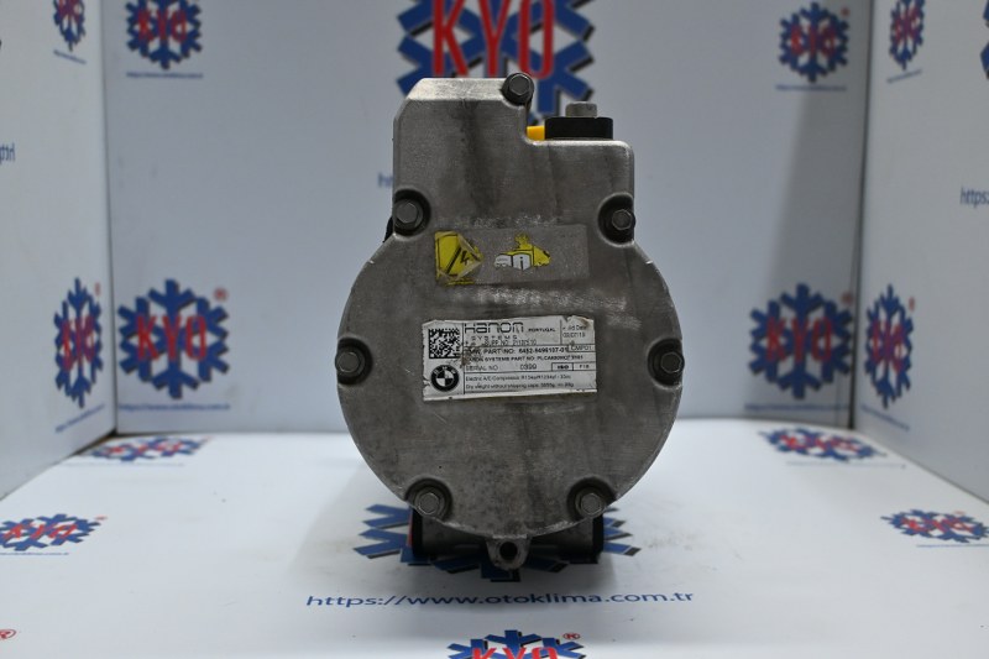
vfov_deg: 36.9
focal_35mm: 36
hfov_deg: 53.1
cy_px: 330
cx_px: 494
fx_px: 989
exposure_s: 1/125
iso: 800
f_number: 4.2
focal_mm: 24
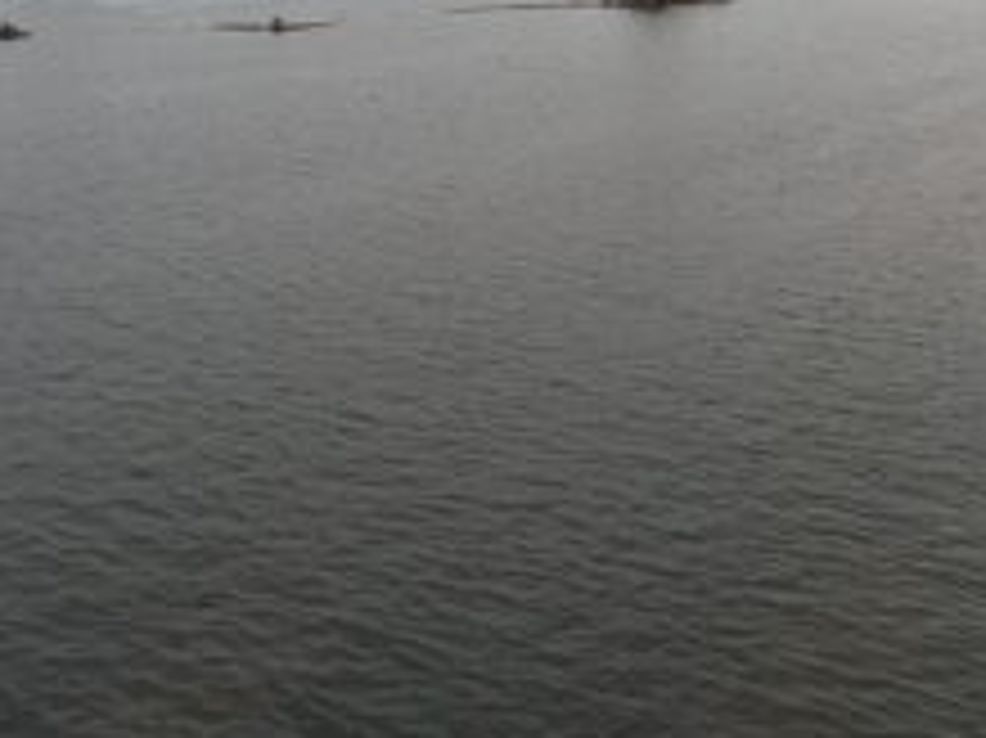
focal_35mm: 41
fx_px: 1167
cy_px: -108
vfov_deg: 30.7
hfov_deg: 45.3
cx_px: 635
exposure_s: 1/917
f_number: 2.2
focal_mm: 1.85
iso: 68
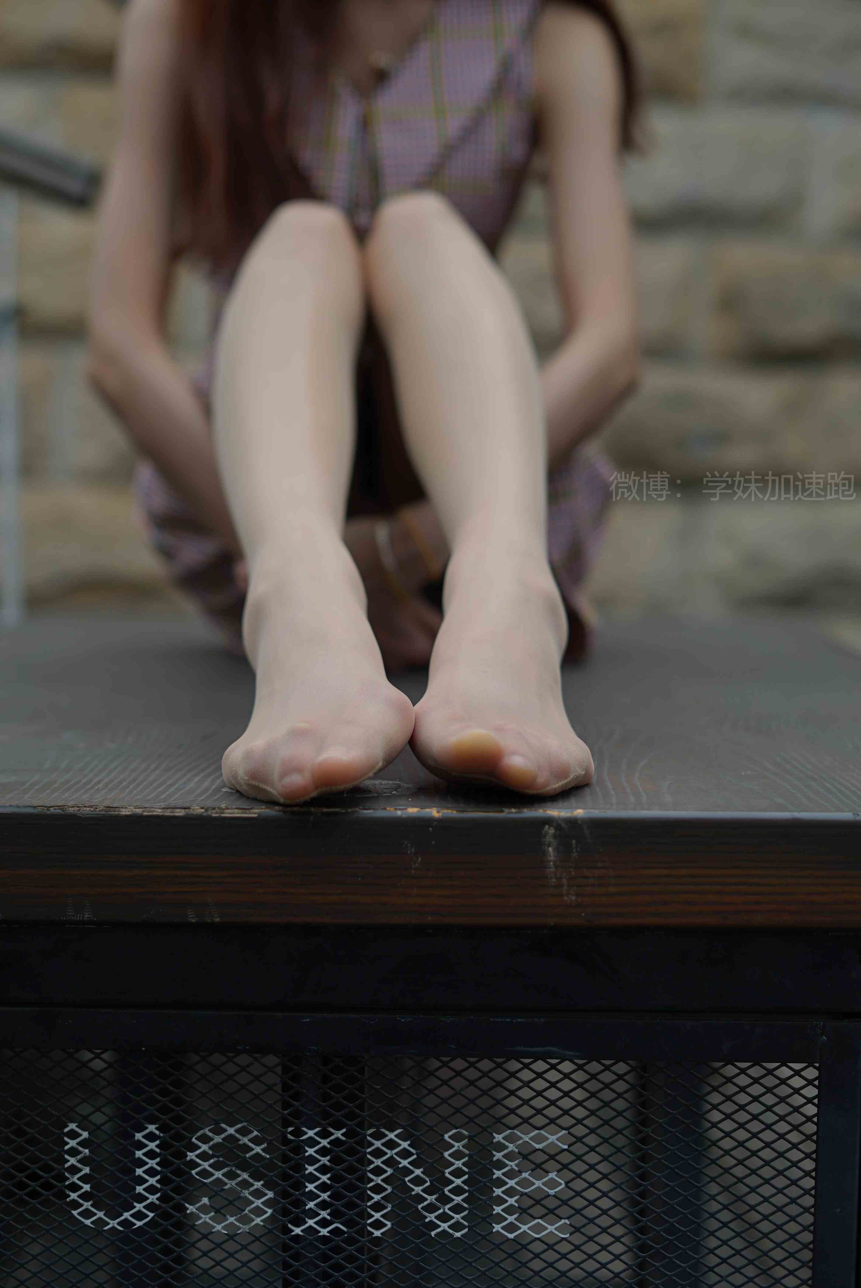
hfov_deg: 27.0
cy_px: 644
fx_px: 1791
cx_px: 430
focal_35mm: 50
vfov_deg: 39.6
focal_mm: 50
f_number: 2.8
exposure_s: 1/640
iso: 64
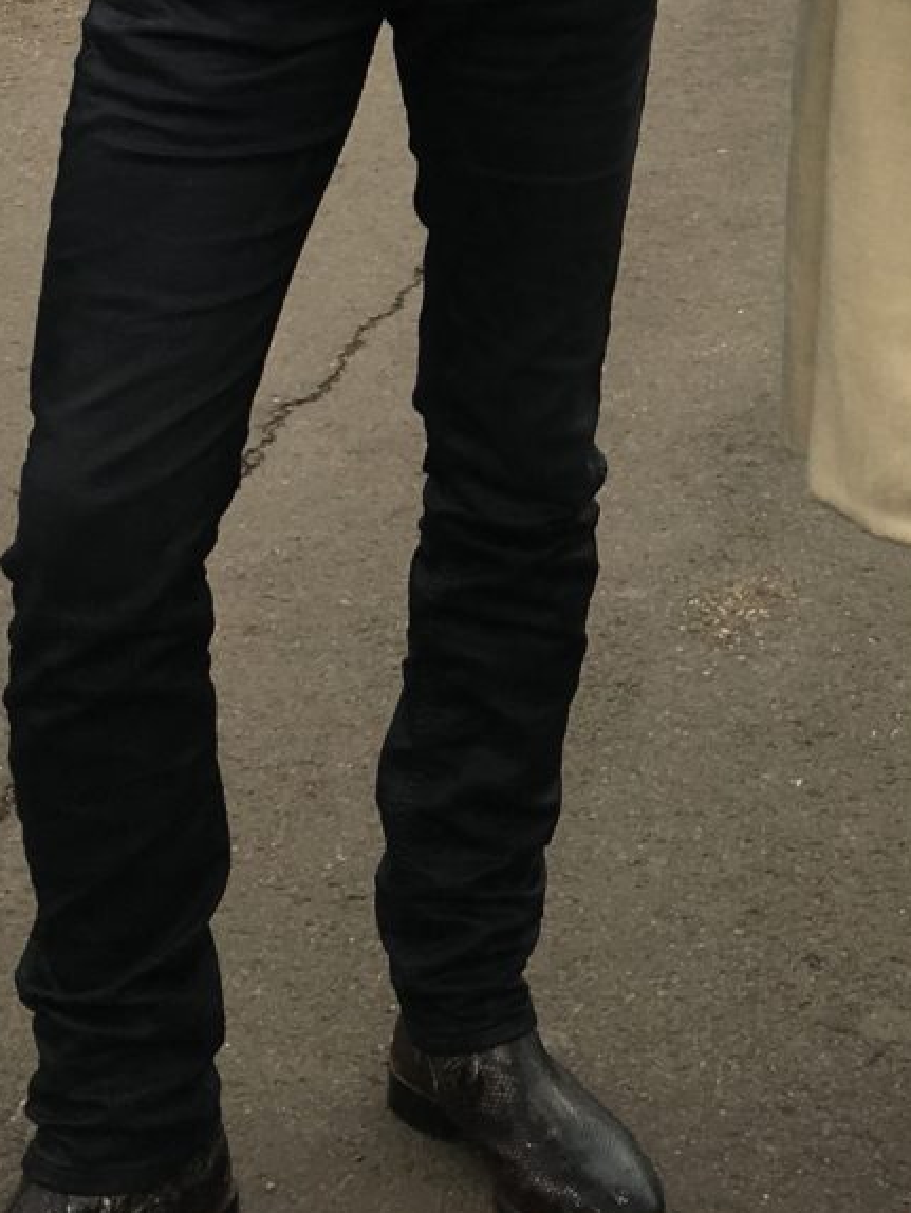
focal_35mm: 92
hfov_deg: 15.8
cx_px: 892
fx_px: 3226
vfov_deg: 20.1
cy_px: -214
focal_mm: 4.15
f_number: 2.2
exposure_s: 1/239
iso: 25
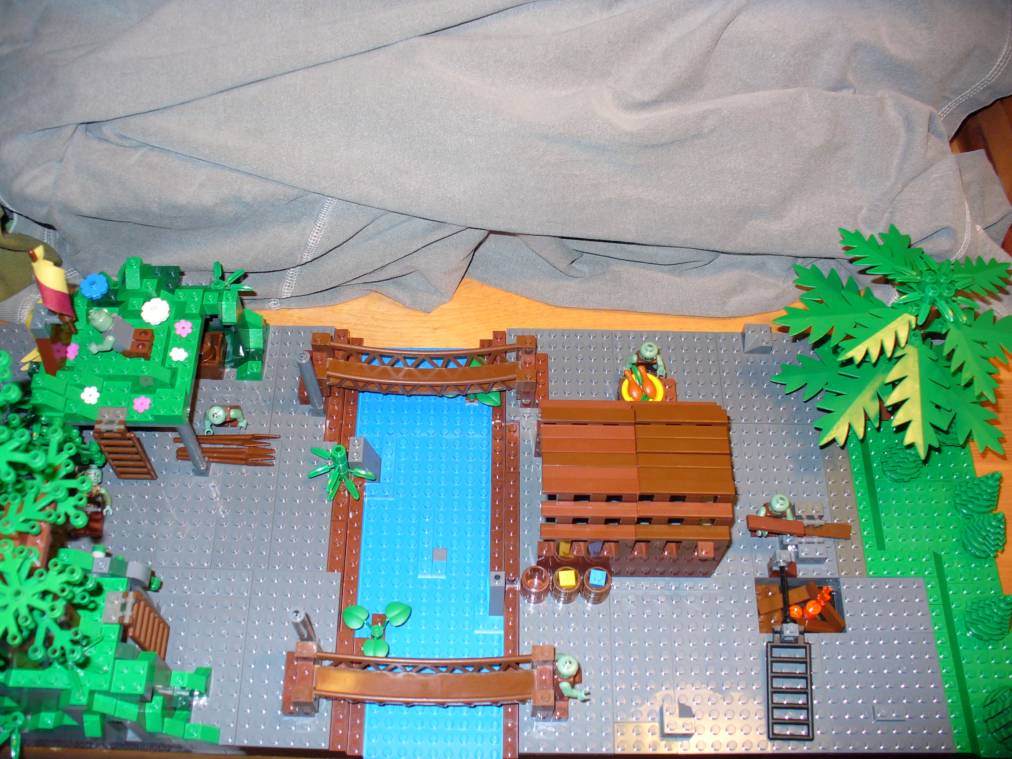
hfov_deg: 50.1
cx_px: 506
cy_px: 380
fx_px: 1082
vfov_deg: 38.7
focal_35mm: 37
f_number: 2.8
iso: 100
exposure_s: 1/30
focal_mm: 6.1
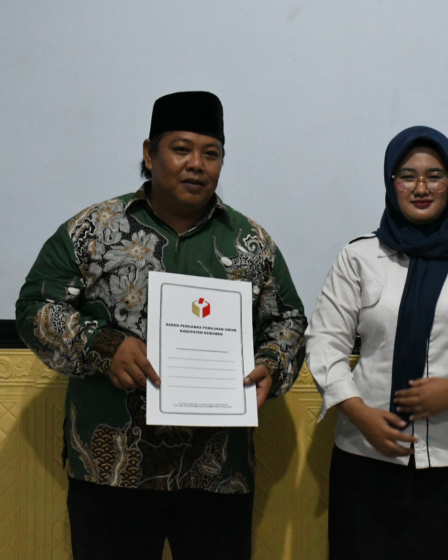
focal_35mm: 81
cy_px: 279
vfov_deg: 23.6
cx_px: 398
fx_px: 1342
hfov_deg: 18.6
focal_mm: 38
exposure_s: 1/100
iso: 12800
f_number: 8
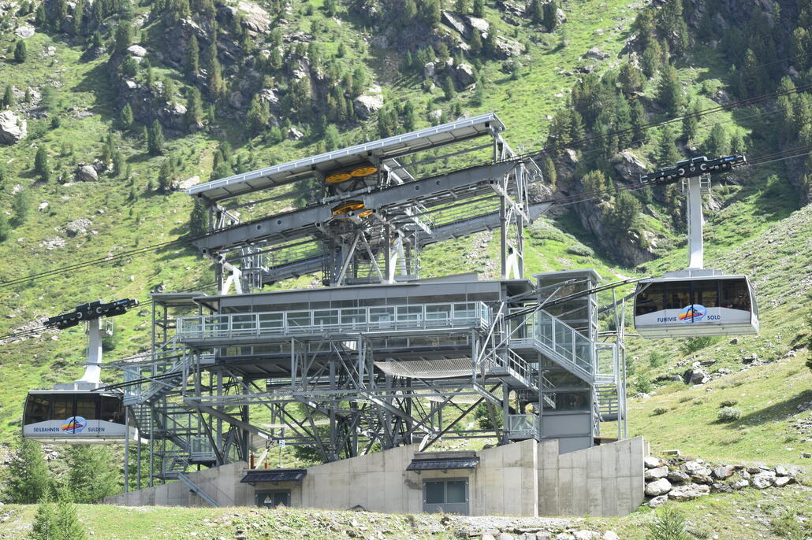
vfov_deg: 13.0
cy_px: 270
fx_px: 2367
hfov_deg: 19.5
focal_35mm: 105
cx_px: 406
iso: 180
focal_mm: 70
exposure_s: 1/250
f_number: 8
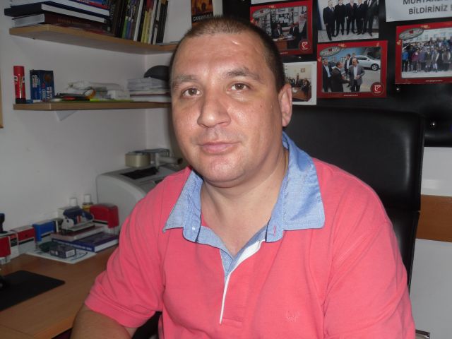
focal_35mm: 34
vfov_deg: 41.8
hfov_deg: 54.0
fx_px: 444
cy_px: 170
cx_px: 226
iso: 80
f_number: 2.8
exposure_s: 1/45
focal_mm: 6
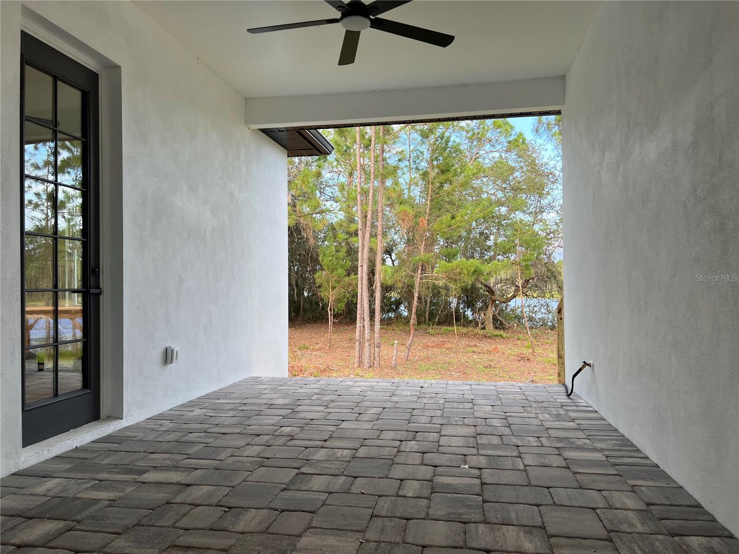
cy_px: 277
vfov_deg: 53.1
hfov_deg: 67.3
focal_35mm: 26
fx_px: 555
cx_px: 370
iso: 40
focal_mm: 5.7
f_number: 1.5
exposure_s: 1/216
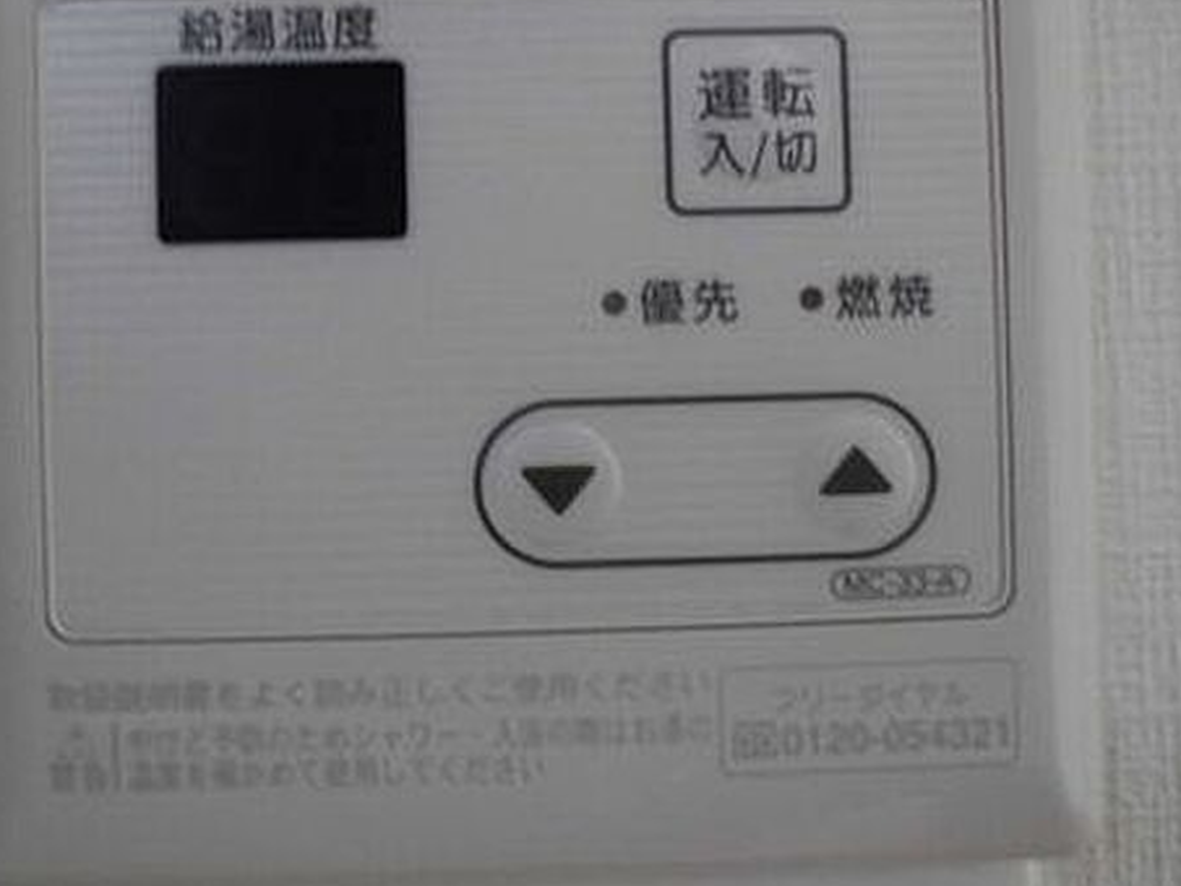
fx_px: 1399
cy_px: 318
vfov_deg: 34.9
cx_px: 506
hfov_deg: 45.6
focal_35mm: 41
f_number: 3.7
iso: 400
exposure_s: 1/50
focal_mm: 5.3
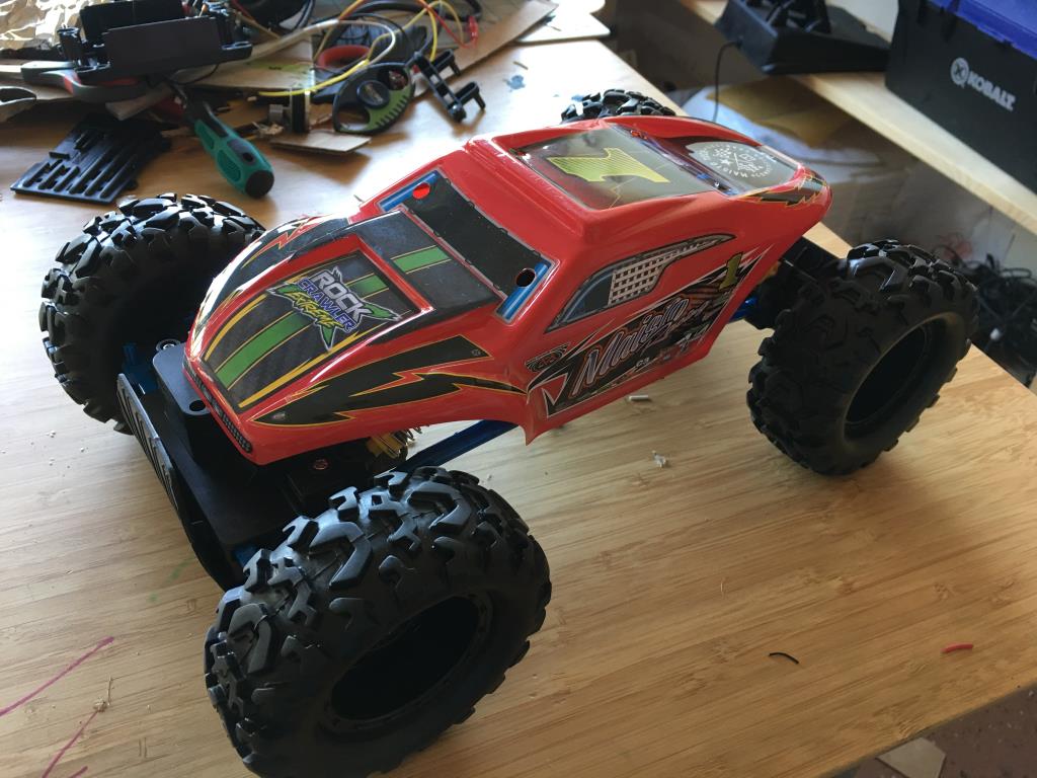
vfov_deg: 48.2
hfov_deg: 61.7
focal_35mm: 29
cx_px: 518
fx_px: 869
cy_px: 389
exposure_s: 1/15
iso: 40
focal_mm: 4.15
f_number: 2.2
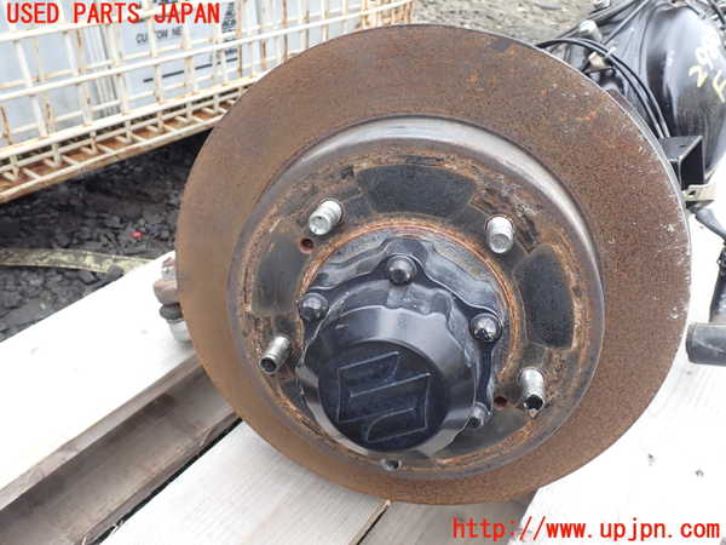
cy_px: 272
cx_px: 363
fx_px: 629
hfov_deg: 60.0
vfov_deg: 46.8
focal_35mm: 30
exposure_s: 1/60
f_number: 3.2
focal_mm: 5.4
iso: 100
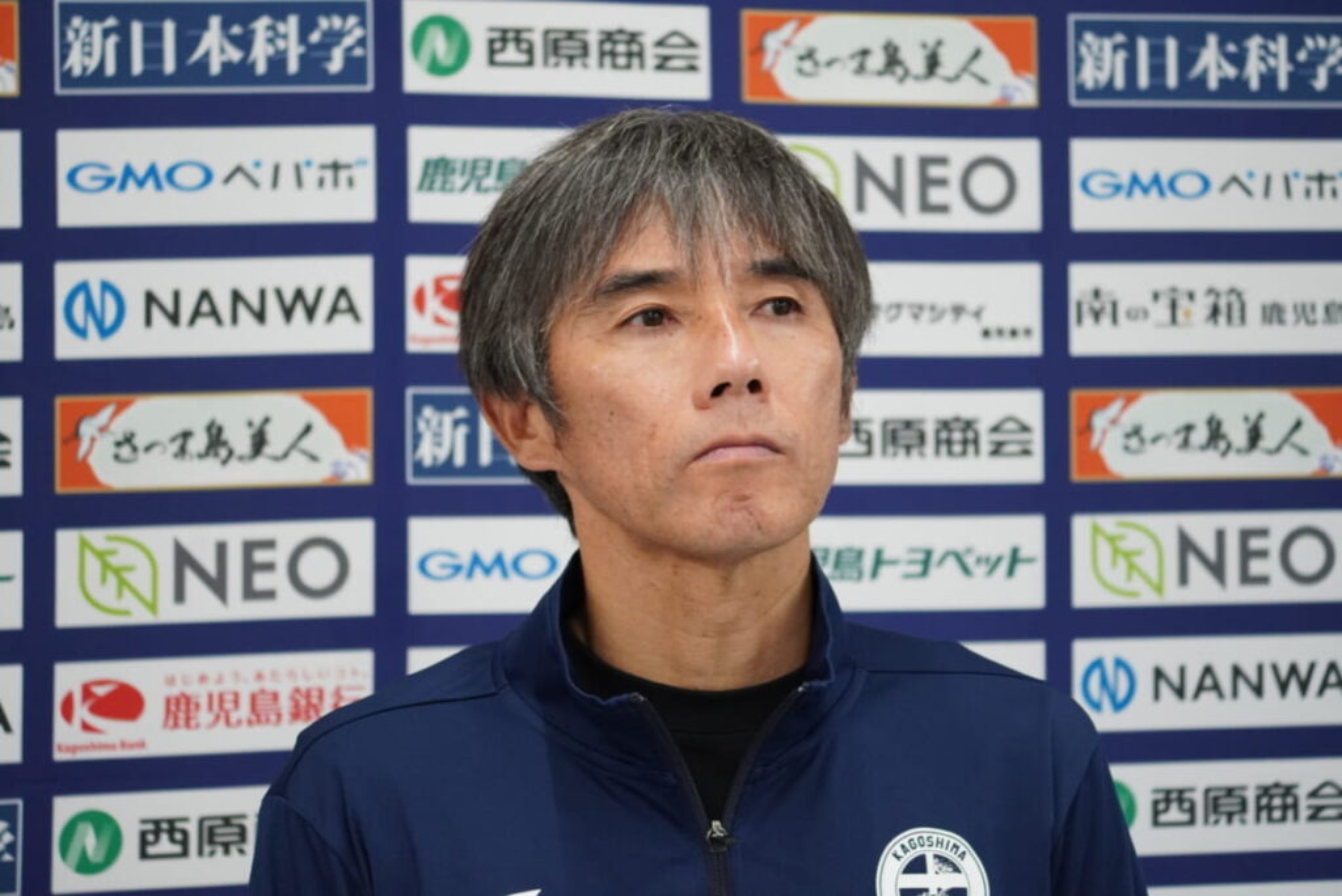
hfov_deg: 18.7
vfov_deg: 12.5
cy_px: 448
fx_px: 4084
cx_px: 671
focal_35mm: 110
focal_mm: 73
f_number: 4.5
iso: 1600
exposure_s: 1/160
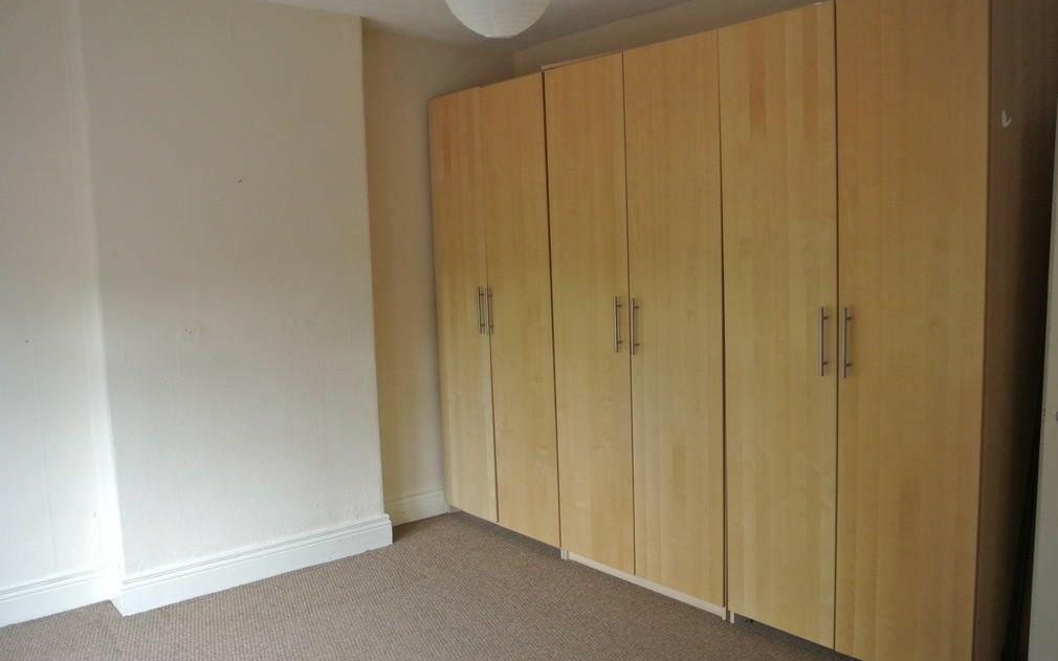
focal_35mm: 30
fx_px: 865
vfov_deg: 41.8
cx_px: 528
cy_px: 349
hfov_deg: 62.9
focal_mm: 11
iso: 400
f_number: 3.5
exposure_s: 1/80
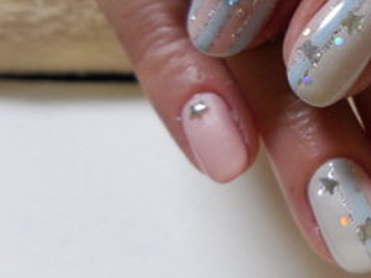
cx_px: 351
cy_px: 62
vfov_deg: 29.1
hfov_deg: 36.0
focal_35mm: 49
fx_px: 525
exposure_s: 1/30
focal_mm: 4.5
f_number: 3.3
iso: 180
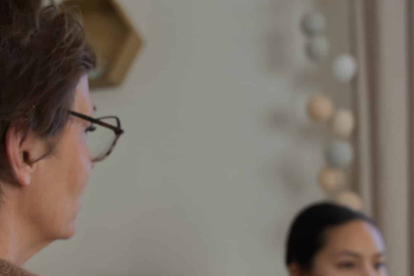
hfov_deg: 30.0
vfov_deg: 19.8
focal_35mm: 67
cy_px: 262
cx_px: 171
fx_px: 770
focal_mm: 28
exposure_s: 1/250
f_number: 2.8
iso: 320
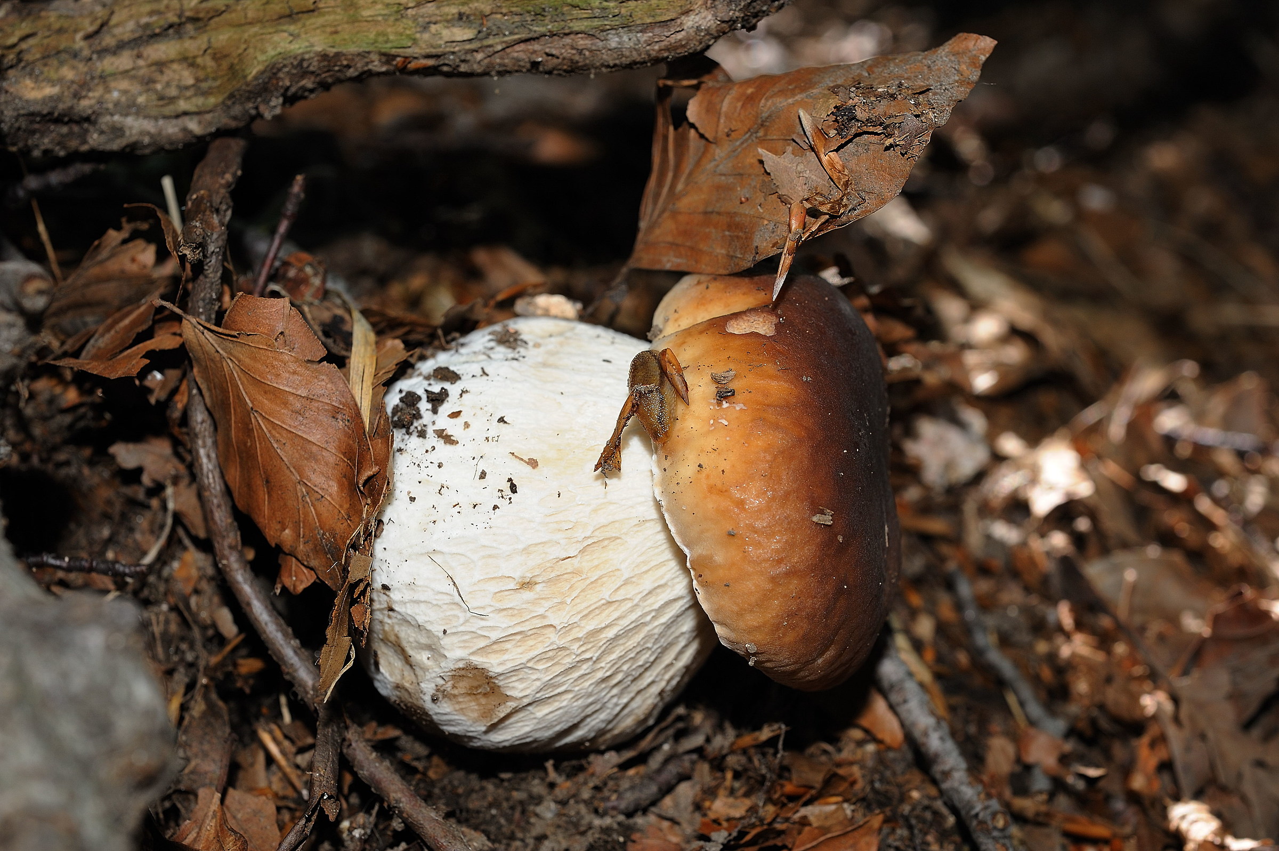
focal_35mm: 60
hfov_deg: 33.4
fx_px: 2130
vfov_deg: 22.6
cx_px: 640
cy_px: 426
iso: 320
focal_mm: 60
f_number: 11
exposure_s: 1/60
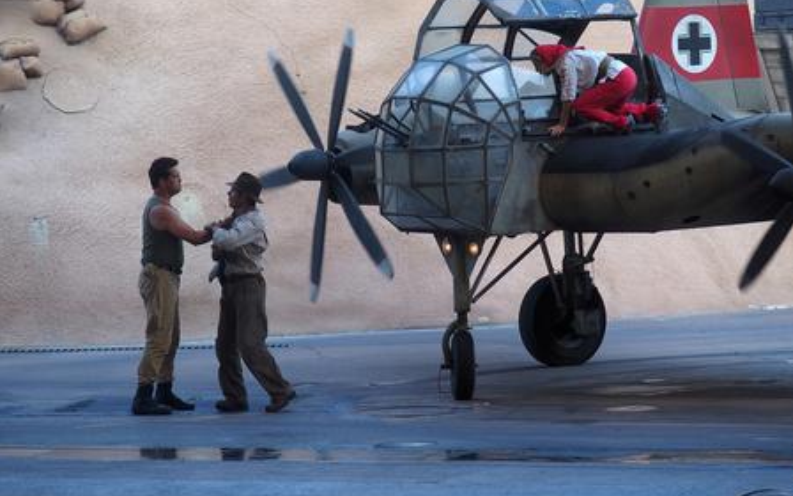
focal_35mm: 258
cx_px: 396
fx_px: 5576
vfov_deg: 5.1
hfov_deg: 8.1
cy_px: 204
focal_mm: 51.4
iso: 100
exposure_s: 1/320
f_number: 2.8
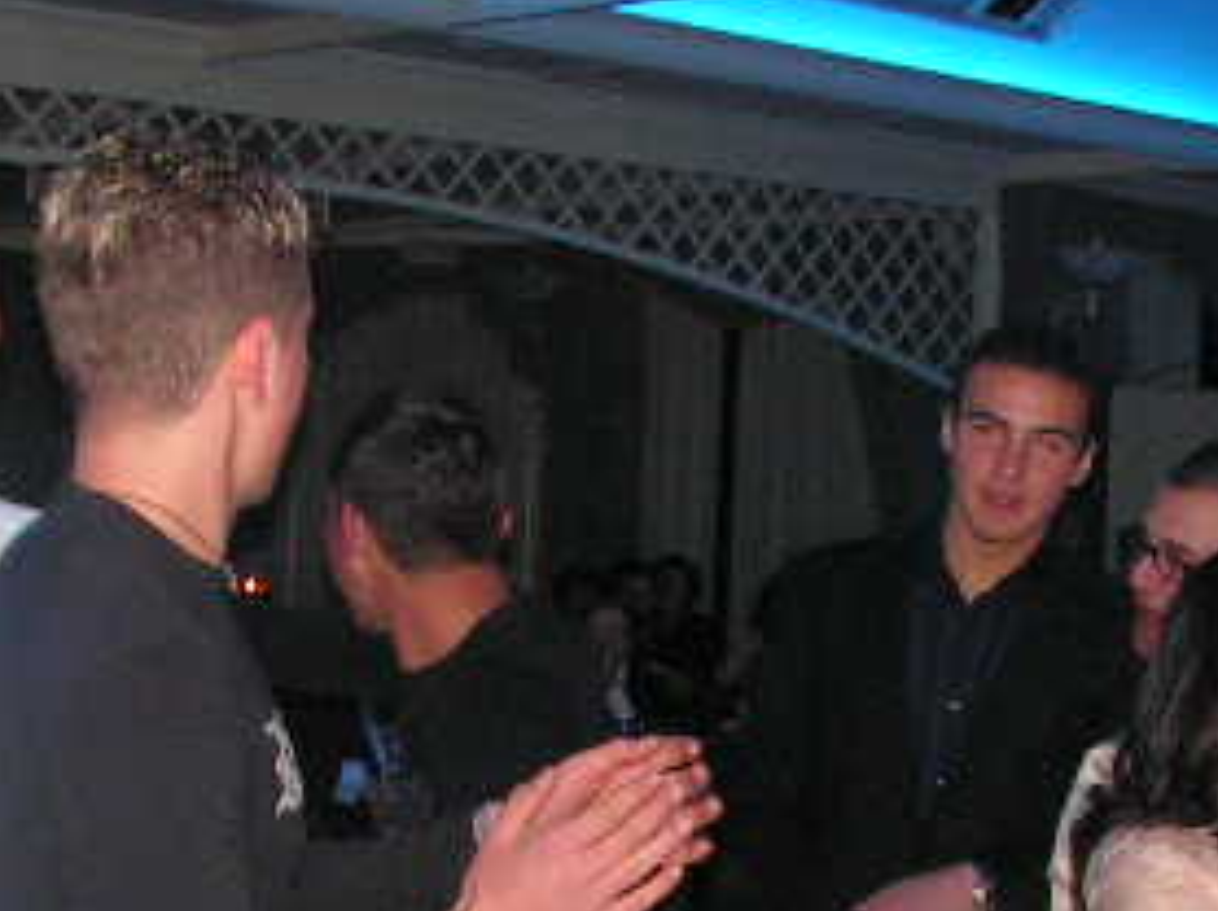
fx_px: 2918
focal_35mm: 83
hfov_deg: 23.5
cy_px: 819
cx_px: 762
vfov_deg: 17.5
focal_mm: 6
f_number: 3.2
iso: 200
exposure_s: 1/40
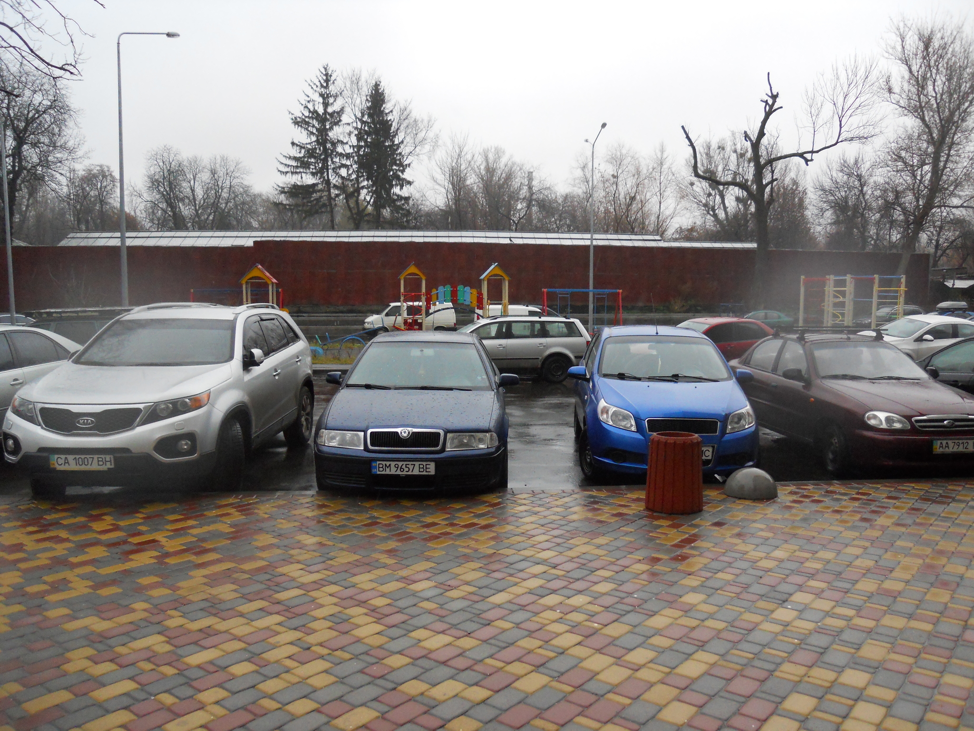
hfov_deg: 63.4
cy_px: 366
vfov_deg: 49.7
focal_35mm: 28
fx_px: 788
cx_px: 487
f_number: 2.7
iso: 400
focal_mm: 5
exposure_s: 1/200
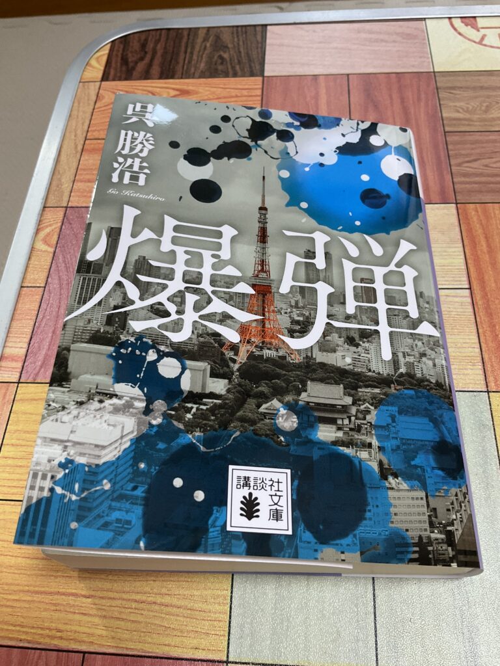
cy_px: 333
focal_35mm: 29
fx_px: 559
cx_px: 250
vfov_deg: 61.7
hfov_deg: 48.2
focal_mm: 3
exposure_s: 1/90
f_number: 1.8
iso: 64
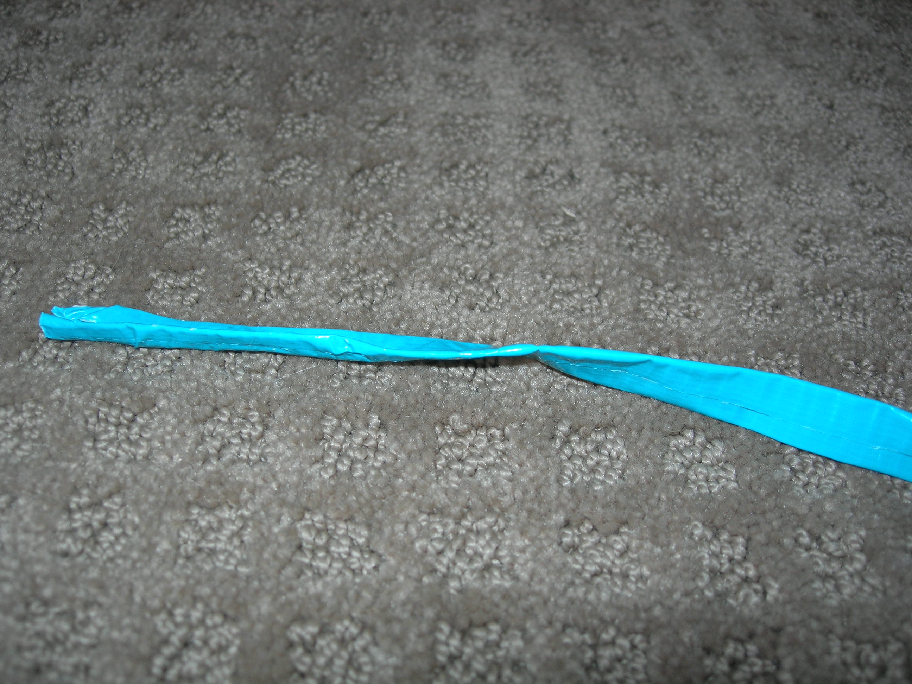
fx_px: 1001
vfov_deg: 37.7
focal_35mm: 38
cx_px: 456
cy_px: 342
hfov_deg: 49.0
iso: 64
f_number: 2.8
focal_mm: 7.8
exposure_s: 1/60.1
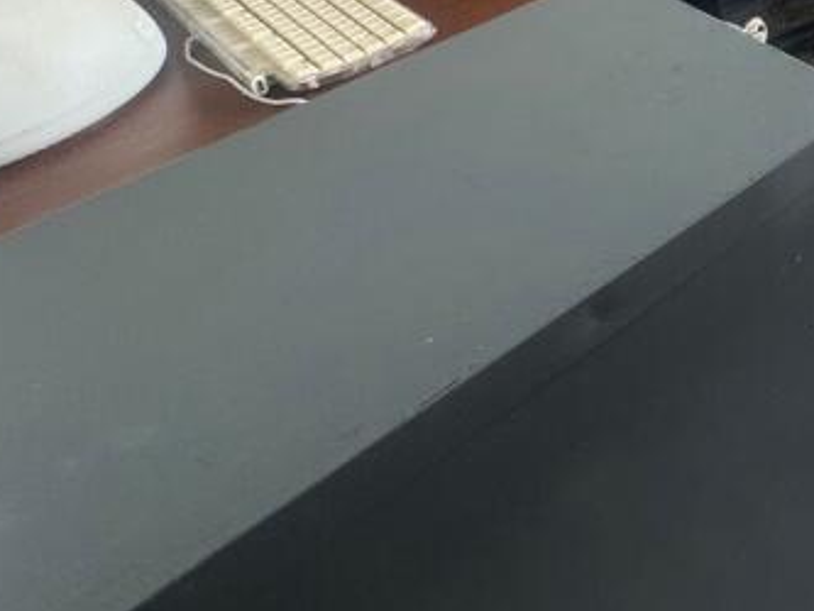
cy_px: -164
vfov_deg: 28.3
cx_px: 1137
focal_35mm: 43
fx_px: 1012
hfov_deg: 30.6
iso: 160
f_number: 2.2
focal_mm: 2.22
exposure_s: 1/99
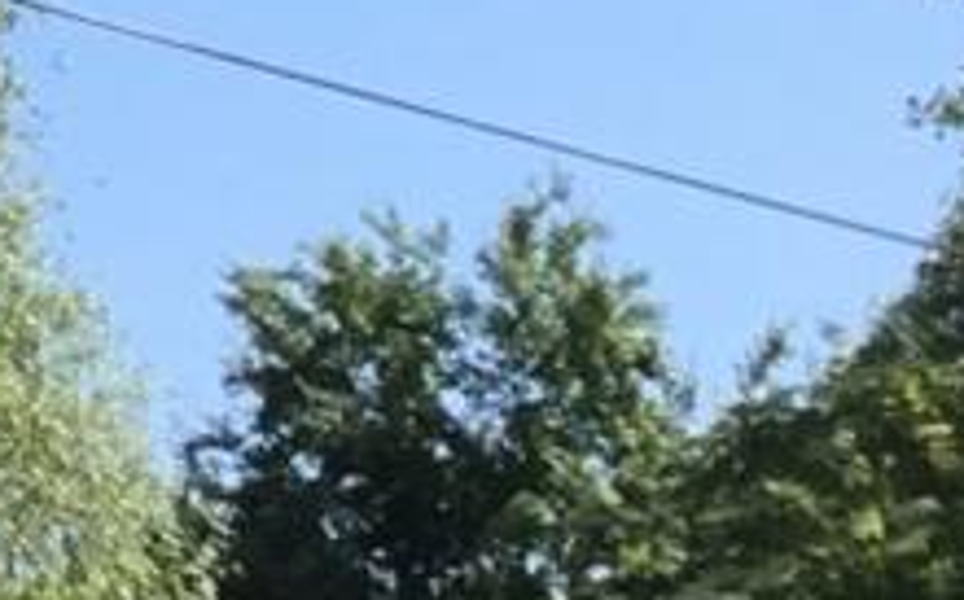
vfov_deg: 6.2
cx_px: -1126
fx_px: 5249
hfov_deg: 9.6
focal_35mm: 200
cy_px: -872
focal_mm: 3.3
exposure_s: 1/1181
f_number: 2.4
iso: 25
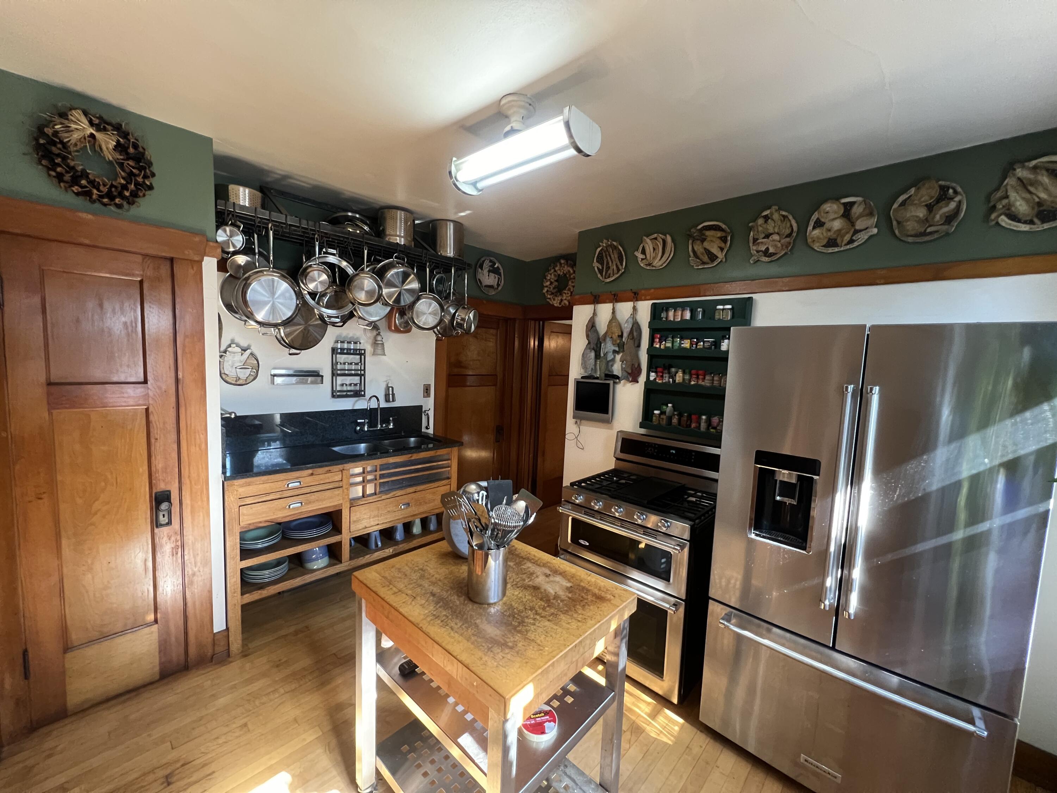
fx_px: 397
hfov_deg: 106.2
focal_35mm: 13
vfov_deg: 89.9
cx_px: 528
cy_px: 396
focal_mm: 1.57
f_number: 1.8
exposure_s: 1/60
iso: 400
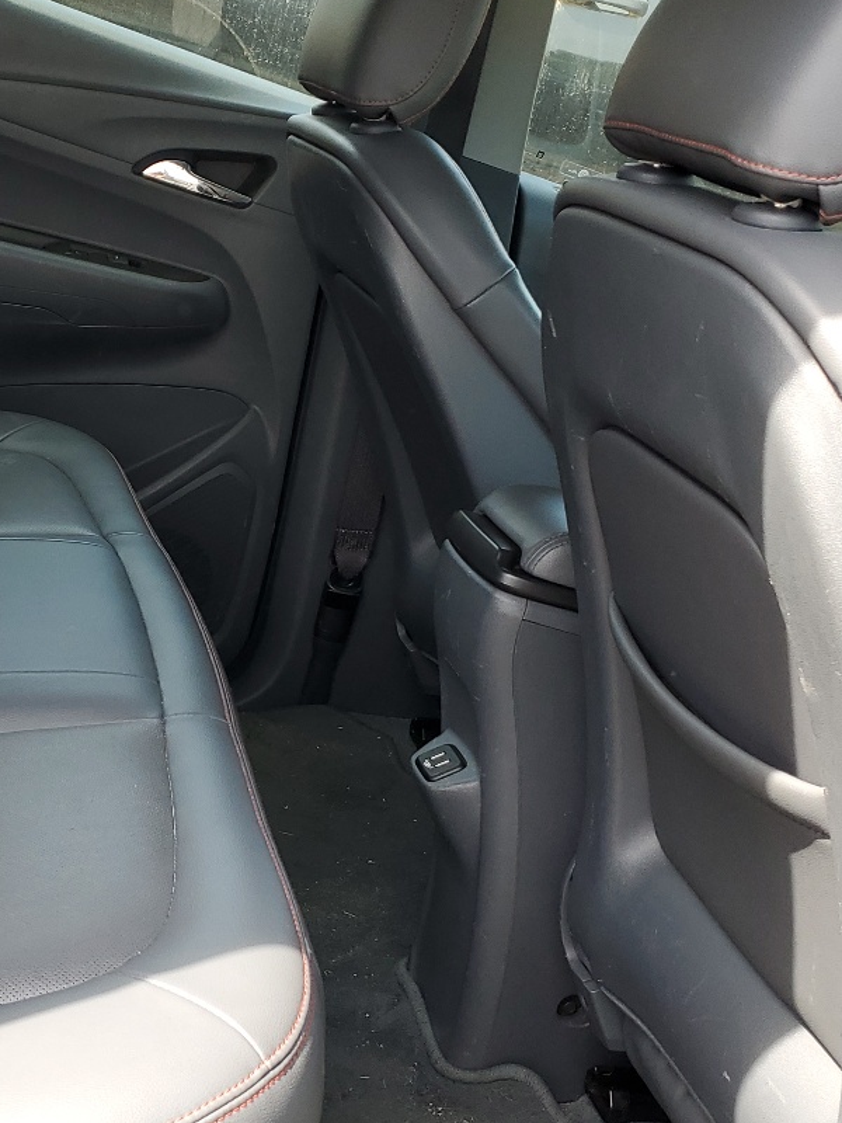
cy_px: 531
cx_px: 112
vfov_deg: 36.8
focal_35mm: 52
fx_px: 1686
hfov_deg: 27.2
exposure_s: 1/294
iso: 50
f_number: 1.5
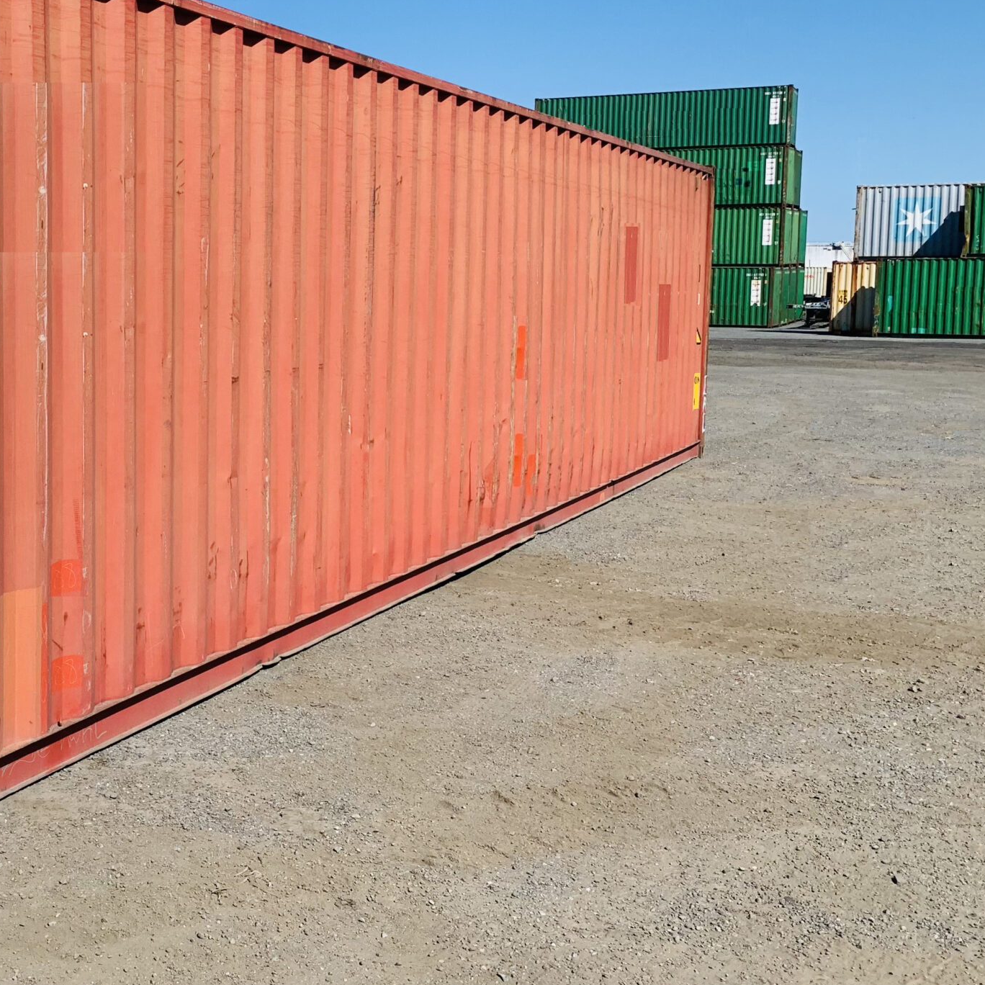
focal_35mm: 43
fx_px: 1384
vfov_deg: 39.1
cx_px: 130
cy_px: 431
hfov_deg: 37.1
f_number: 1.8
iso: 25
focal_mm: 4.25
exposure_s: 1/2364
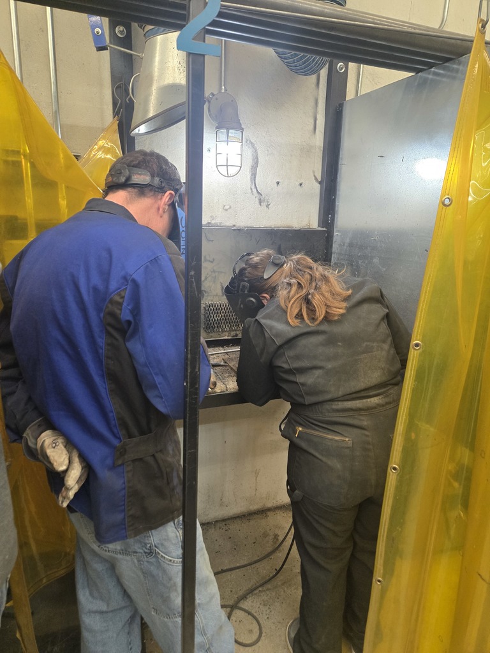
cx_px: 245
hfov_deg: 58.9
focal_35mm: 23
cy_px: 326
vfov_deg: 73.9
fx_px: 434
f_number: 1.8
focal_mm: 5.4
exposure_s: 1/120
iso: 500
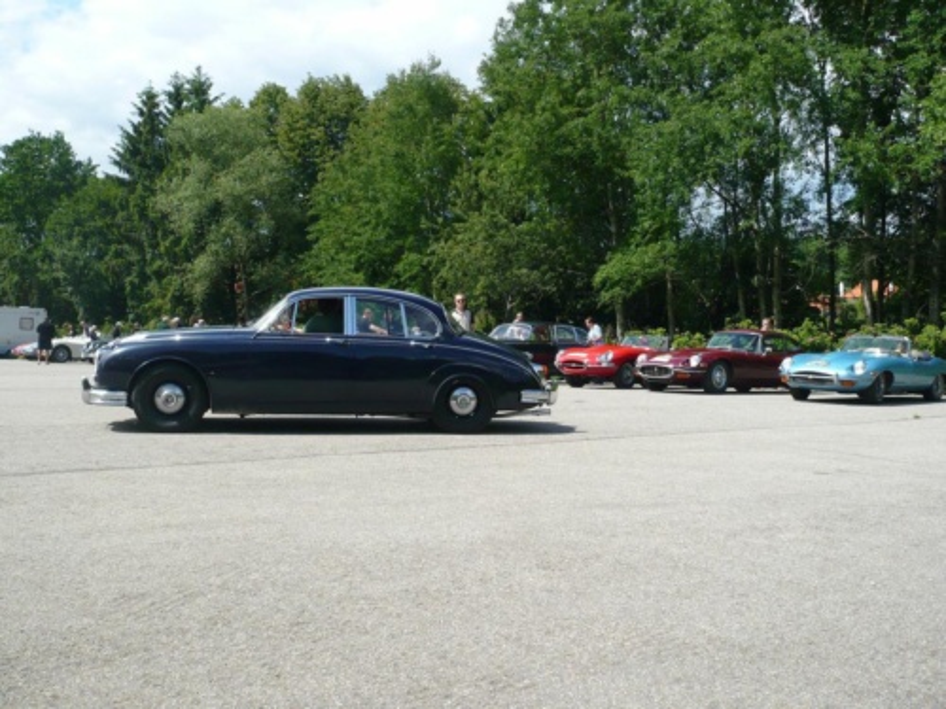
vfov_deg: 40.7
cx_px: 473
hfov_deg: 52.6
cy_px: 354
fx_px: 956
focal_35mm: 35
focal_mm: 5.8
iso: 100
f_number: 8
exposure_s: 1/160
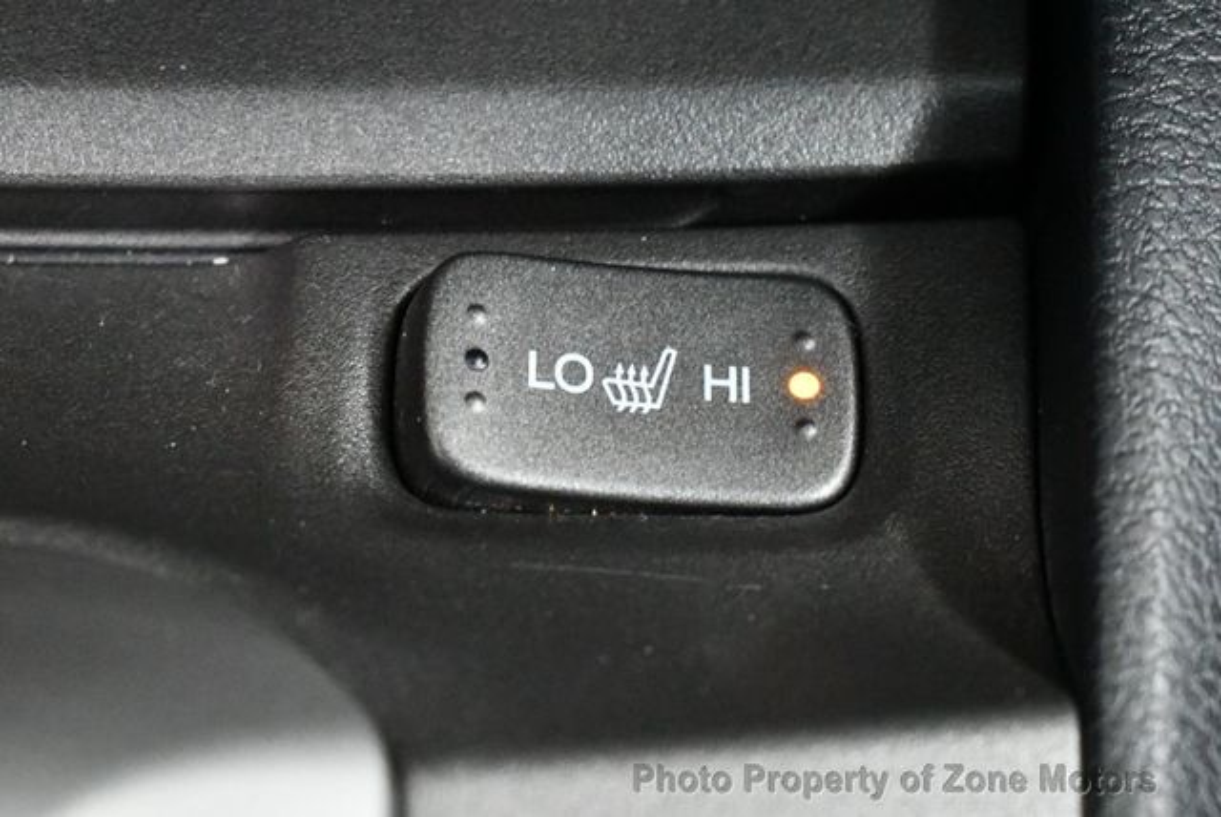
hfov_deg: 18.6
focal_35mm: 110
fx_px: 3734
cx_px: 610
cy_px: 408
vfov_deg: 12.5
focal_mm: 55
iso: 10000
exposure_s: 1/60
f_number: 5.6
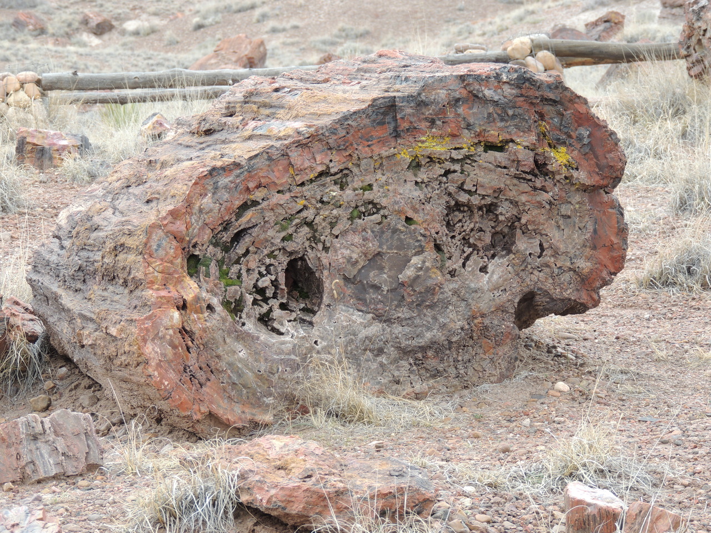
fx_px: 4108
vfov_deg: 7.4
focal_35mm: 200
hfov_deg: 9.9
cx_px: 356
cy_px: 266
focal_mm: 35.6
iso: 125
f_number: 4.6
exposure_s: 1/125
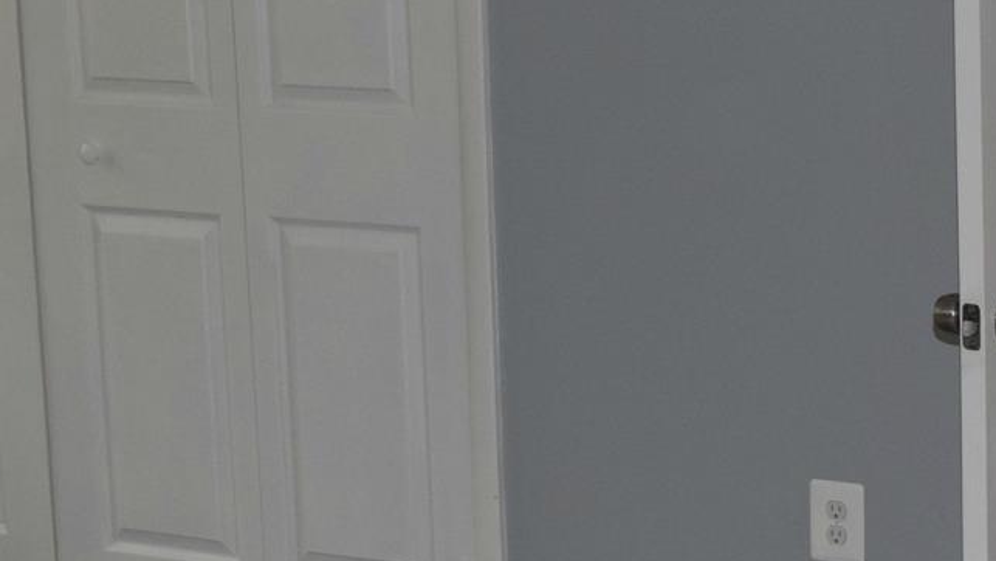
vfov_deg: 11.0
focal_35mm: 110
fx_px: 2906
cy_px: 184
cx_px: 867
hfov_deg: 19.2
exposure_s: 1/80
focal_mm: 22
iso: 800
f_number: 4.5
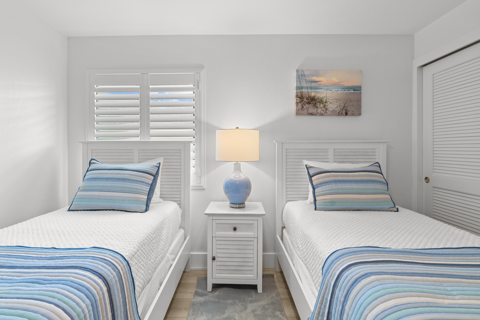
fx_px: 240
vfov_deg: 67.4
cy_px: 160
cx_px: 240
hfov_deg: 90.0
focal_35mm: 18
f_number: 7.1
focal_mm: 12
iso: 320
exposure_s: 1/4
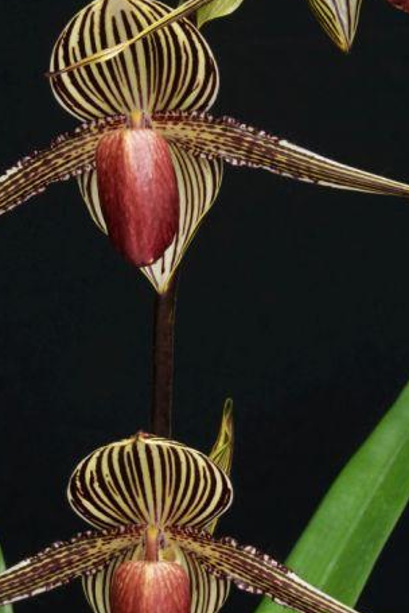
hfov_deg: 11.7
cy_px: 217
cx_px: 186
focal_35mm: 117
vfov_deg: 17.4
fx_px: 1991
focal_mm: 52
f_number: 16
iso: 200
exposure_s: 1/8
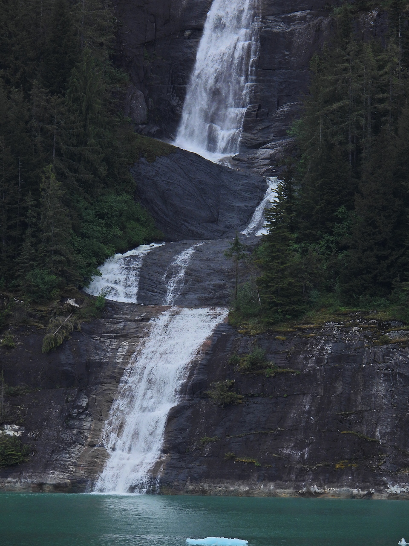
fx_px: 8665
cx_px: 204
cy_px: 273
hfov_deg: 2.7
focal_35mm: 550
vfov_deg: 3.6
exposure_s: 1/320
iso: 100
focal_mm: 98.1
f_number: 5
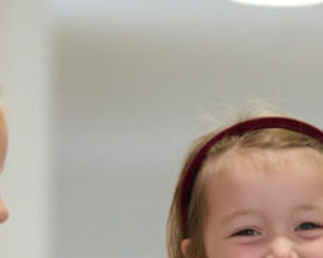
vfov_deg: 2.3
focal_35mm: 686
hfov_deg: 2.8
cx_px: 306
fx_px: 6555
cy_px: 377
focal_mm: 160
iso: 3200
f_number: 3.5
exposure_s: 1/320
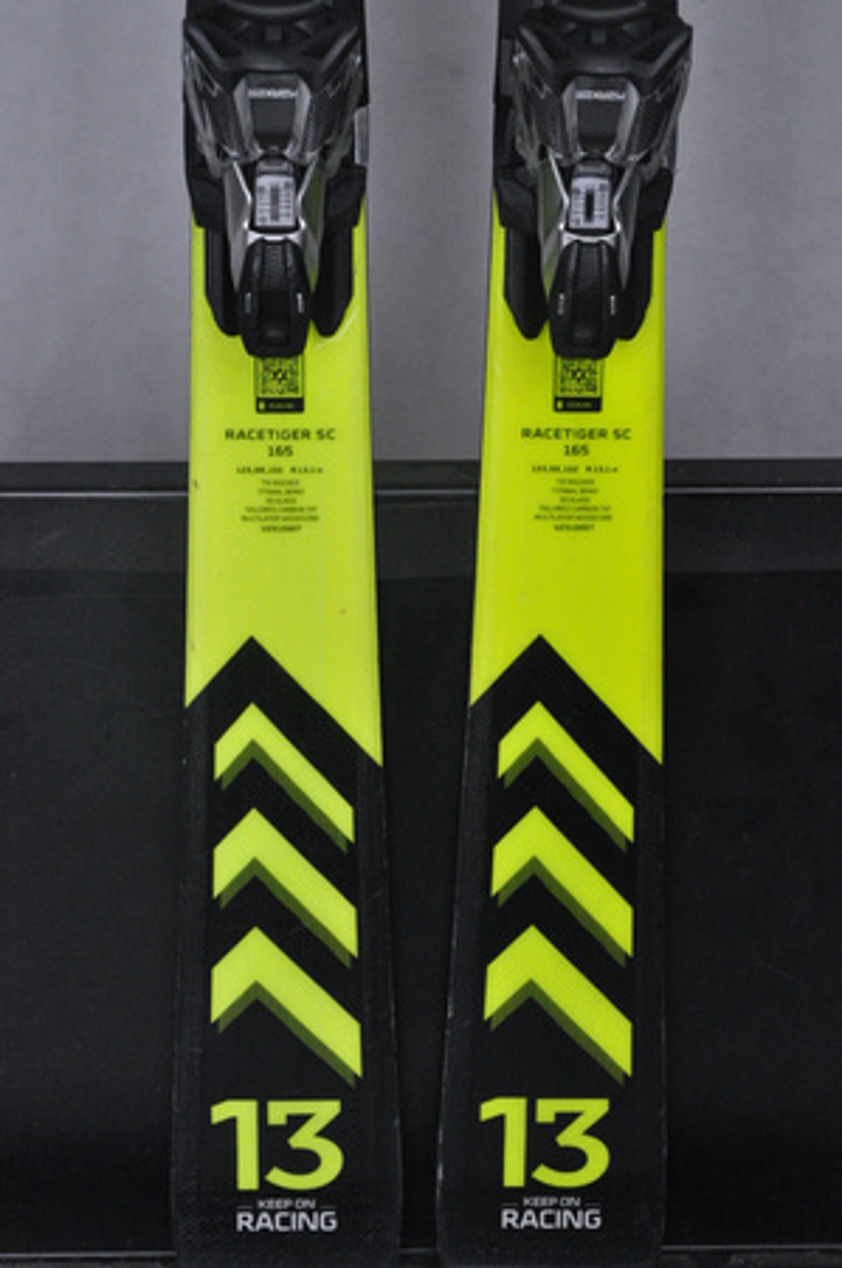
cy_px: 634
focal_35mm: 105
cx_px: 421
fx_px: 3692
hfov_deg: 13.0
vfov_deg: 19.5
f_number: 9.5
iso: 3200
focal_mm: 70
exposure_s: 1/125
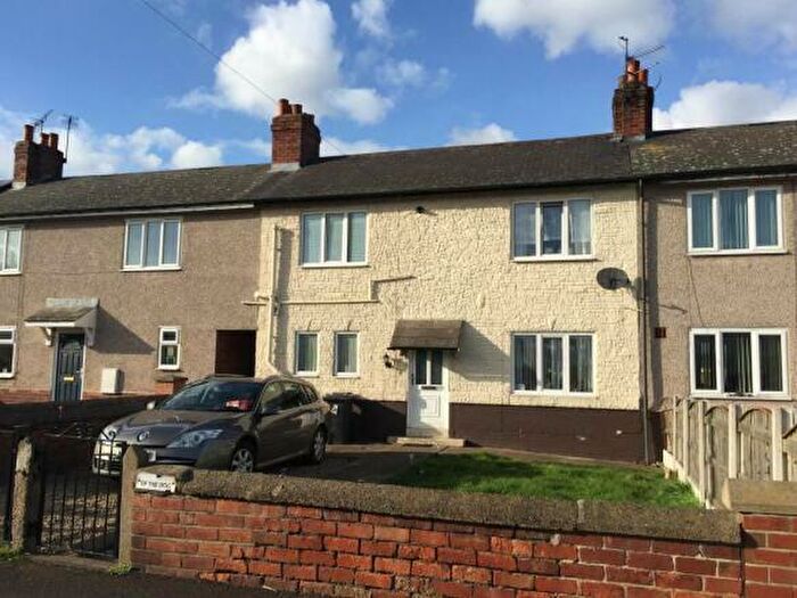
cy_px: 299
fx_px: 668
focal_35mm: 29
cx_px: 398
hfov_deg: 61.7
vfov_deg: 48.2
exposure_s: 1/1582
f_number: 2.2
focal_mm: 4.15
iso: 32
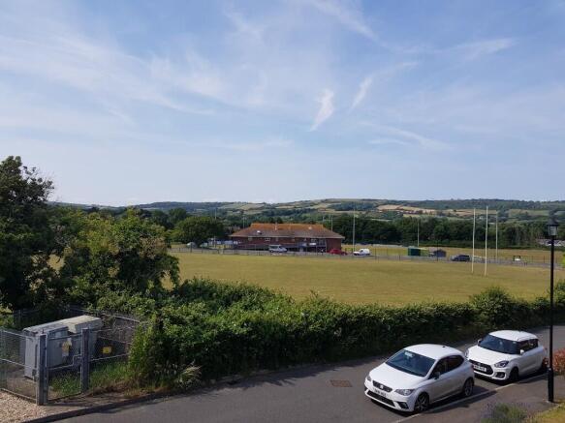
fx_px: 424
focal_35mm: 26
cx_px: 282
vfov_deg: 53.0
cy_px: 212
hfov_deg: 67.3
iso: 40
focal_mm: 4.2
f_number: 1.7
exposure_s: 1/2384
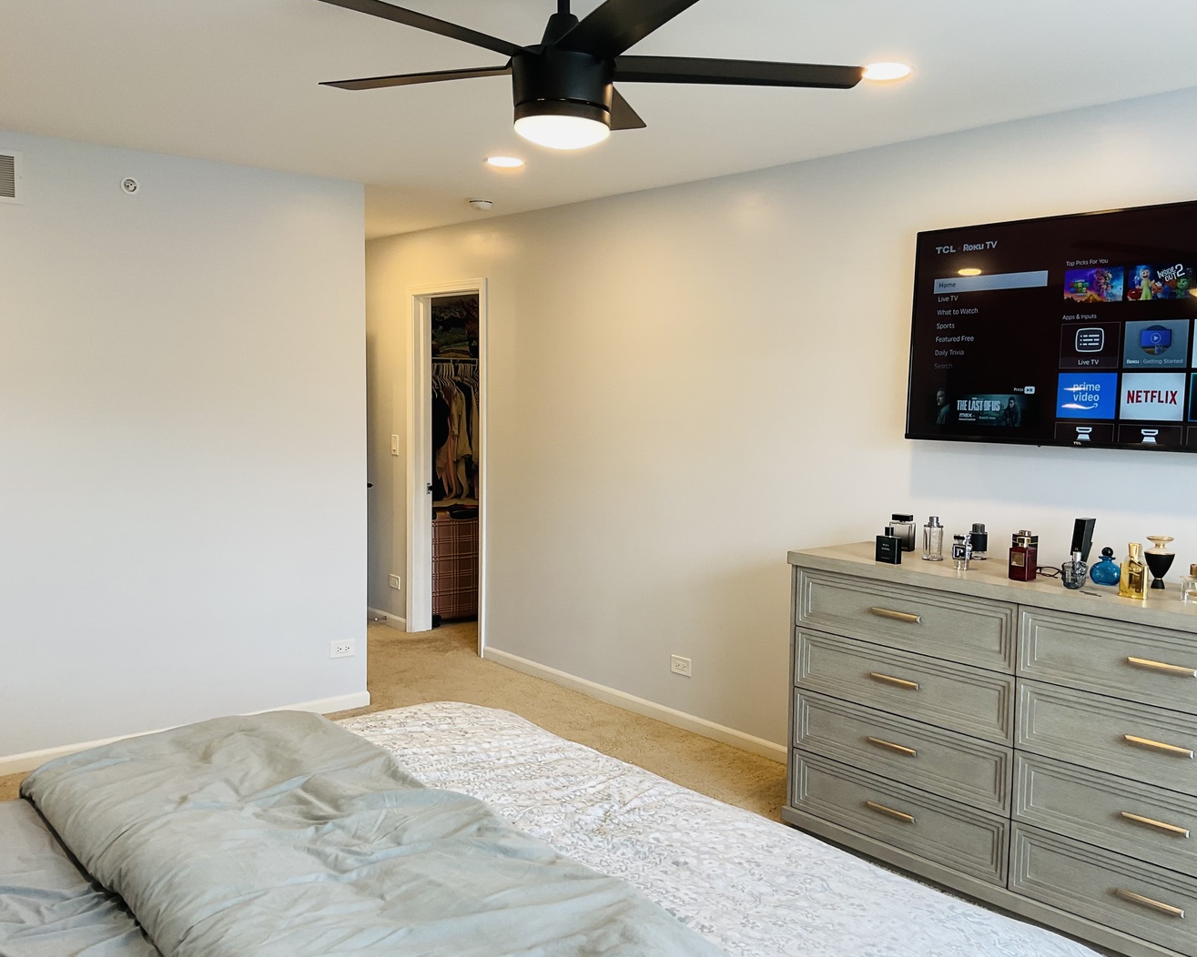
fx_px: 1098
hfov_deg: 57.1
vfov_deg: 47.1
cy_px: 485
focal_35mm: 31
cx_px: 649
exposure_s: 1/60
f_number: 1.8
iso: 40
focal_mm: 3
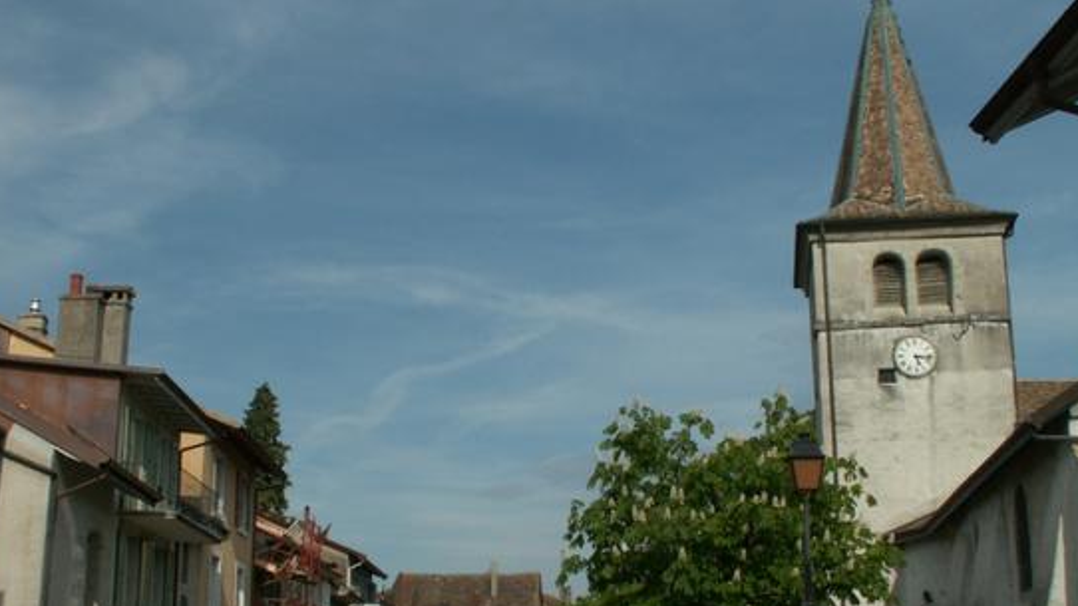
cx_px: 491
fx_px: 1286
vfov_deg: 26.5
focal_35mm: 45
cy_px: 378
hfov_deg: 45.4
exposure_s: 1/320
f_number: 8
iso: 50
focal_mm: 5.86
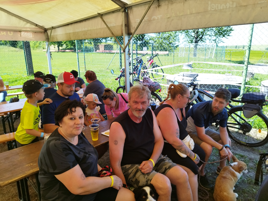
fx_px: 186
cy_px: 100
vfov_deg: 56.8
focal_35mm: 24
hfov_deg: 71.6
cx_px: 134
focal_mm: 5.89
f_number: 1.89
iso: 50
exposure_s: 1/188
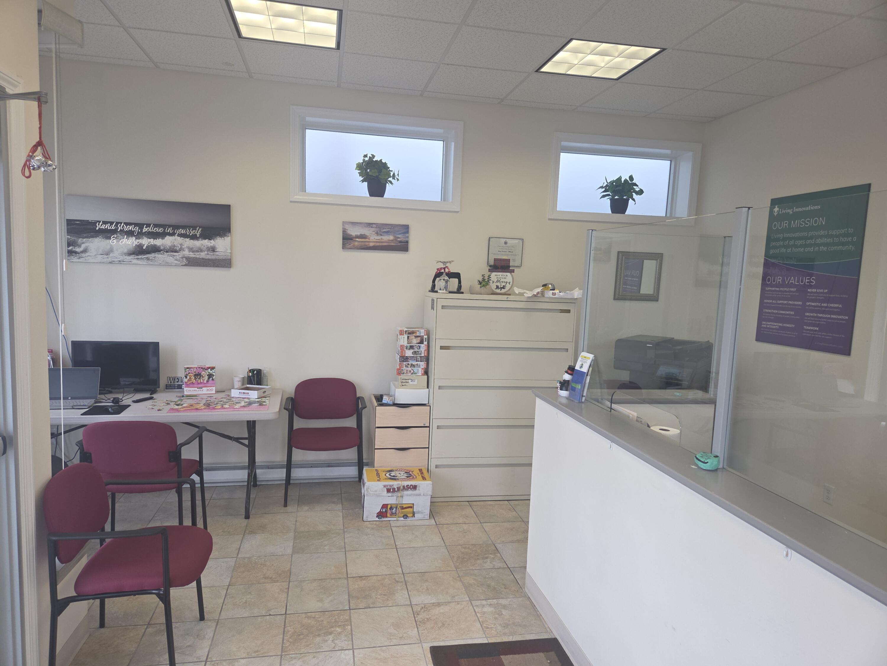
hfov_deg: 73.9
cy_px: 333
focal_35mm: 23
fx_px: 589
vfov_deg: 58.9
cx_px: 444
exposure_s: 1/60
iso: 40
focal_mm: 5.4
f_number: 1.8
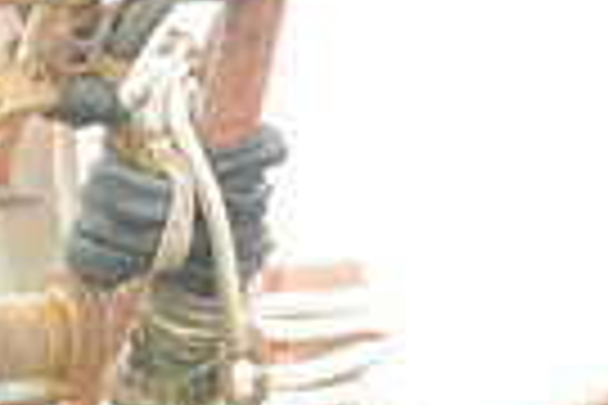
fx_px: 3884
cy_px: 603
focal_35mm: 230
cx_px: -297
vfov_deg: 5.9
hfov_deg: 8.7
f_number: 4
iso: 100
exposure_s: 1/125
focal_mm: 21
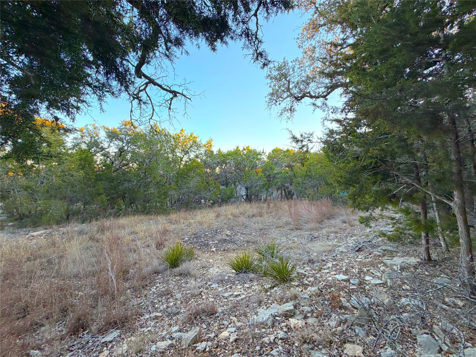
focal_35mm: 14
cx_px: 238
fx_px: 193
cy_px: 178
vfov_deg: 85.7
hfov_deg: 102.1
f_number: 2.2
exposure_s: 1/121
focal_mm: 2.22
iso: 50
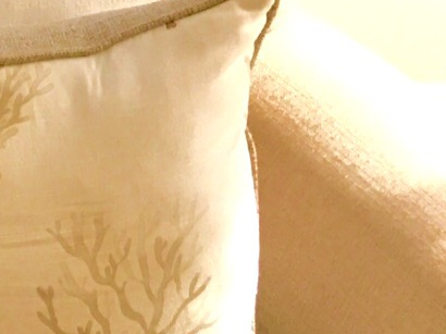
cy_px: 206
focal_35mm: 140
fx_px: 1803
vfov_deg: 10.6
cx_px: -635
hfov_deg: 11.5
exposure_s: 1/15
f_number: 1.8
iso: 80
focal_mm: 3.99
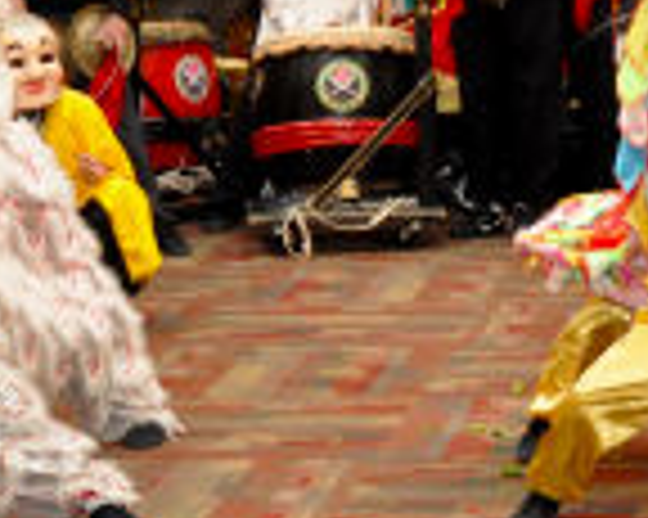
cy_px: 81
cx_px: 760
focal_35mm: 171
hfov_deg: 11.1
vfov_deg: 9.0
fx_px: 3277
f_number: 4.5
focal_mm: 29
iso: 3200
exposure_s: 1/200
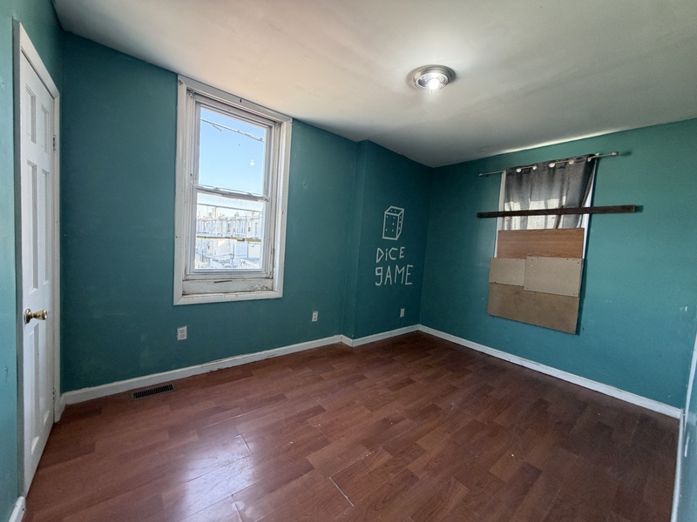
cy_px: 261
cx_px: 348
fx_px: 282
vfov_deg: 85.7
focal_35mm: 14
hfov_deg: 102.1
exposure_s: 1/60
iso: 200
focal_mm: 2.22
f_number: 2.2
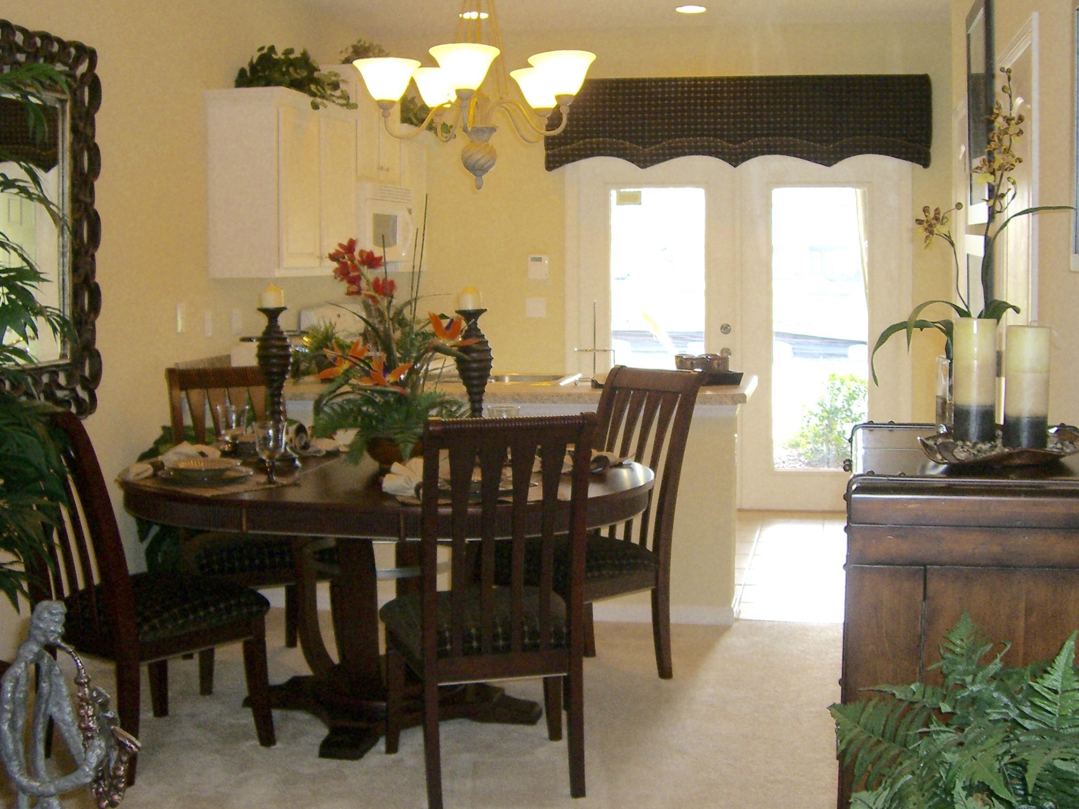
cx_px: 601
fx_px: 1496
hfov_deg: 39.6
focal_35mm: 48
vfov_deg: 30.2
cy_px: 326
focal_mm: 6.2
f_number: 2.7
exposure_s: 1/60
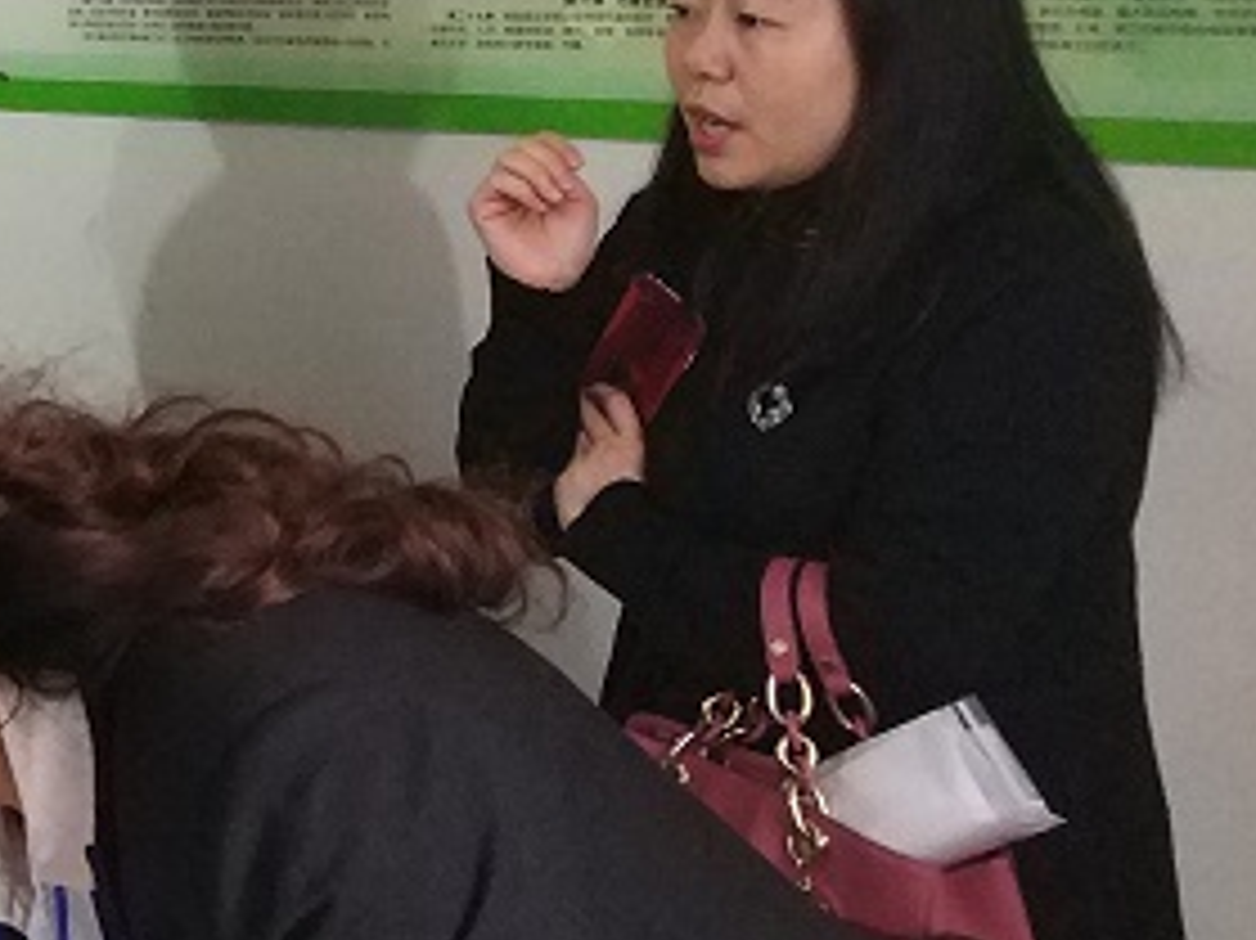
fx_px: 2539
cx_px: -491
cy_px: 94
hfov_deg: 23.6
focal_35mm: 70
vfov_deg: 20.6
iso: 1250
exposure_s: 1/25
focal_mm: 4.06
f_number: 2
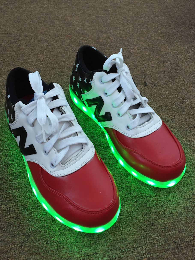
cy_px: 127
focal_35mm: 30
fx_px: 225
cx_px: 97
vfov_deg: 59.9
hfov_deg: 46.8
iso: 100
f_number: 2.2
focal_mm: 4.15
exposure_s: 1/30
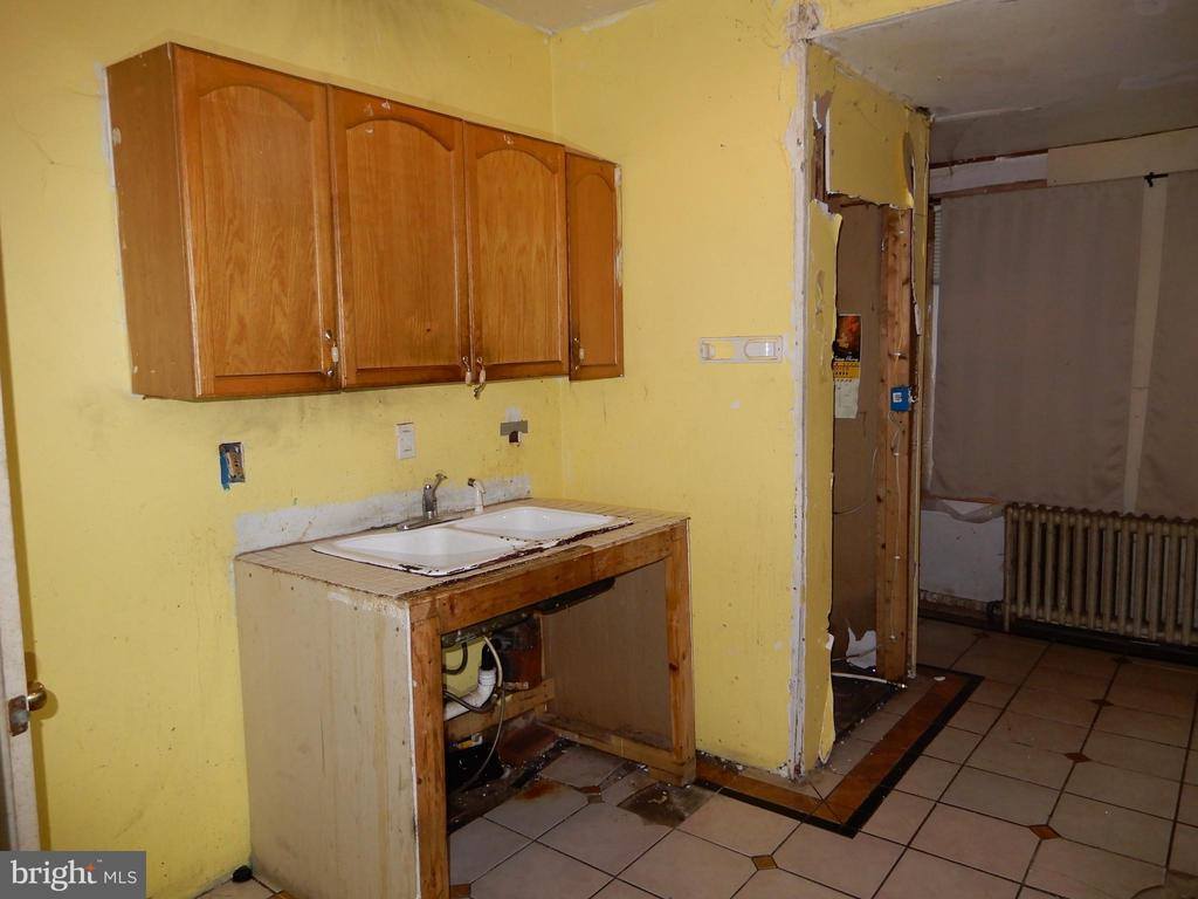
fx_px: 831
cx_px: 599
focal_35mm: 24
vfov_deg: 56.8
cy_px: 450
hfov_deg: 71.6
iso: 200
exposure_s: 1/30
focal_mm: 4.3
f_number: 3.4
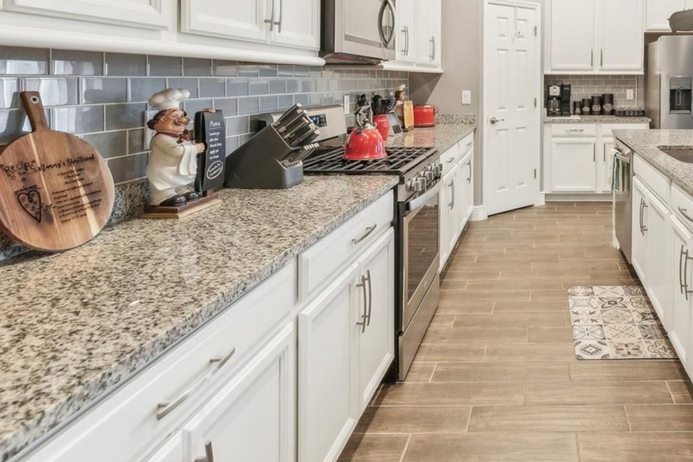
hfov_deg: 66.9
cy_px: 71
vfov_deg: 49.0
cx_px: 554
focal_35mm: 24
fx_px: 462
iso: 200
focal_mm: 14
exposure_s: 1/8
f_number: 8
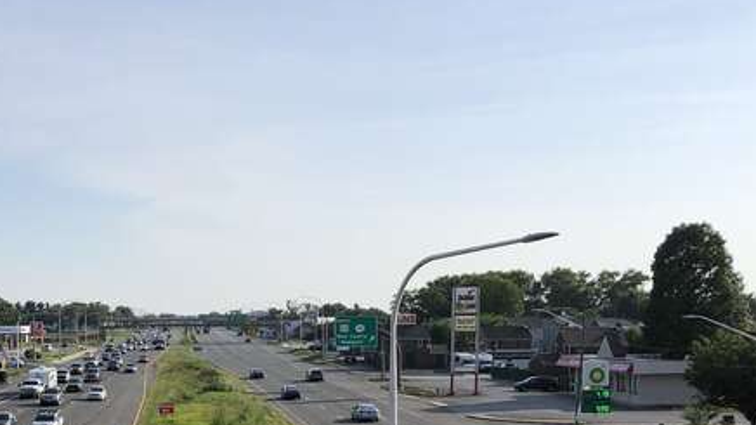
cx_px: 184
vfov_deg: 20.8
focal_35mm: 56
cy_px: 416
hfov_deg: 36.3
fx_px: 1122
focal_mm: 4
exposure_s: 1/2857
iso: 25
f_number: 1.8
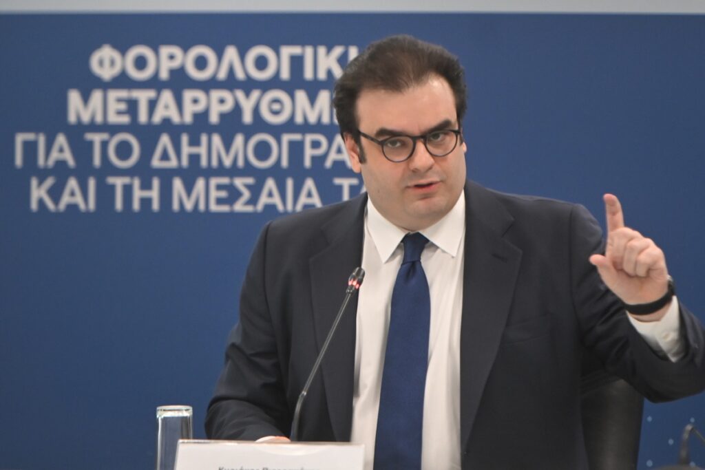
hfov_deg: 6.9
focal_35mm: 300
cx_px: 352
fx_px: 5875
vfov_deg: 4.6
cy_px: 235
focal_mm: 200
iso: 1600
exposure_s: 1/250
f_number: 2.8
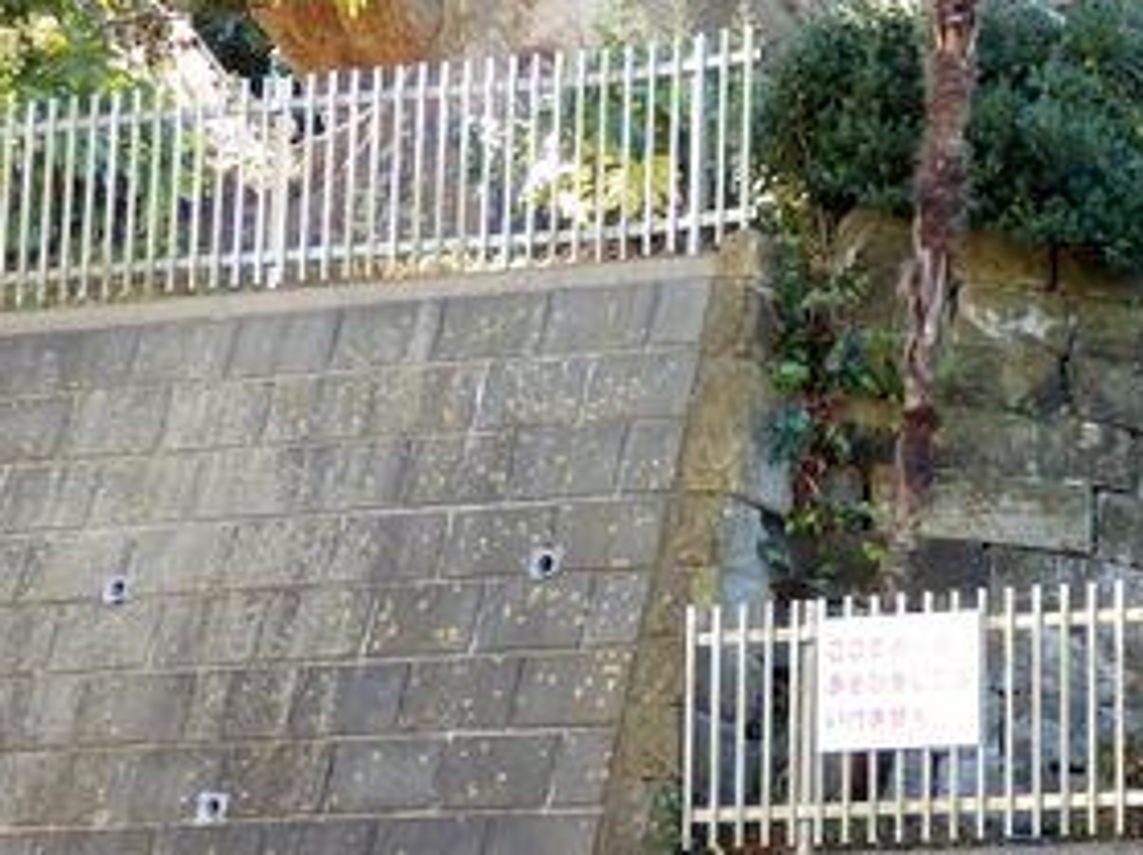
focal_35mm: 147
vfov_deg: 10.1
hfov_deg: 13.2
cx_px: 1229
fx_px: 4850
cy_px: 214
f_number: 4.4
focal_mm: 9.1
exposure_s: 1/50
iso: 125
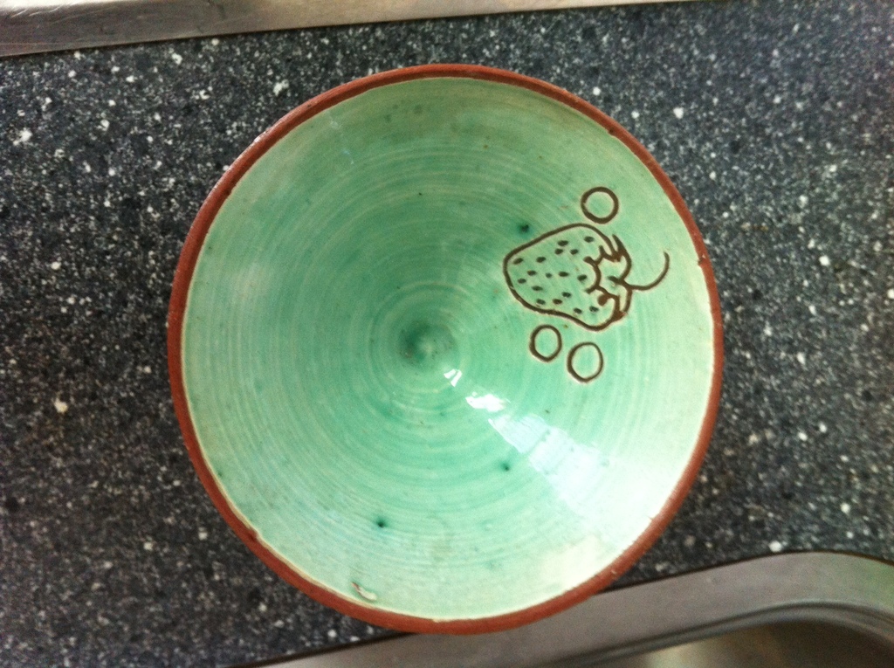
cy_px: 334
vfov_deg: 40.6
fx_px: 903
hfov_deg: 52.7
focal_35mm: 35
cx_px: 447
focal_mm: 3.85
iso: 160
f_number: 2.8
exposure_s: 1/15
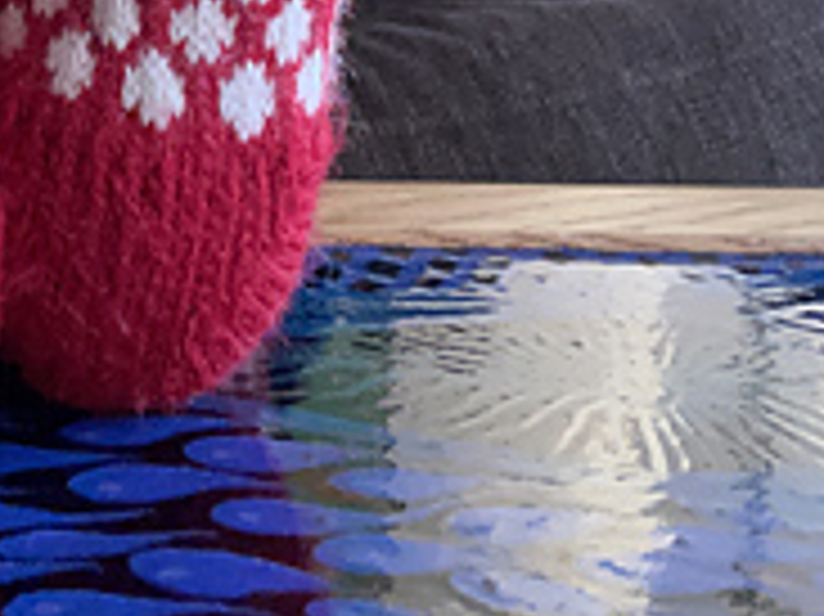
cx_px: 20
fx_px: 1499
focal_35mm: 63
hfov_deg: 29.0
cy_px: -369
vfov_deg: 19.5
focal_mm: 2.71
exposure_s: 1/60
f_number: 2.2
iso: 320
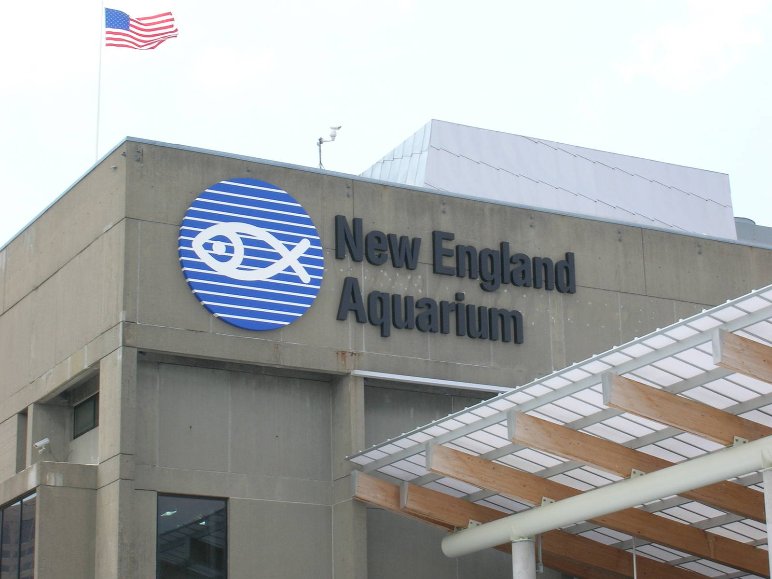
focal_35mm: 86
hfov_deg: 22.8
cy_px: 290
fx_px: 1918
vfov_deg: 17.2
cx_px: 386
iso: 50
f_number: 7.4
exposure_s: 1/72
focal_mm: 14.3
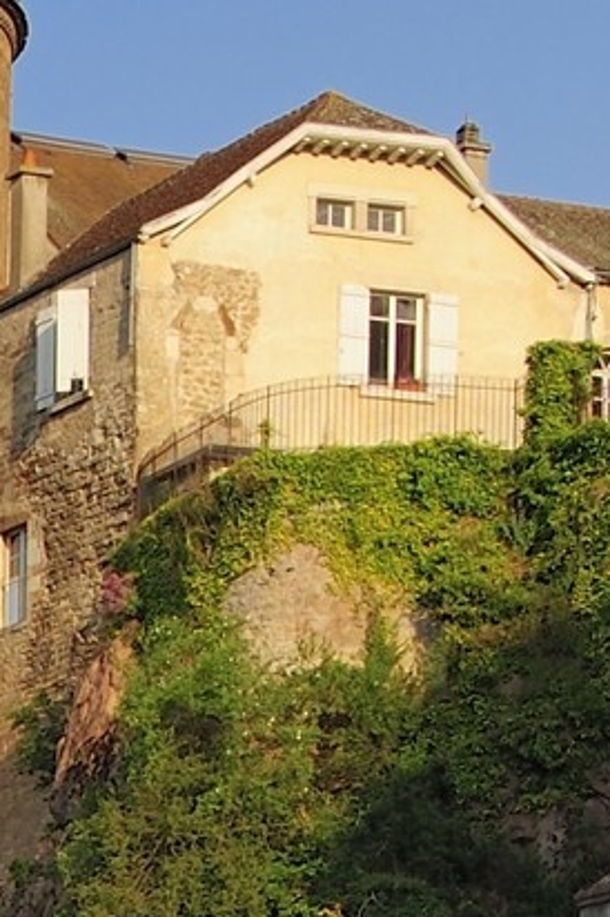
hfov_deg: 6.8
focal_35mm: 187
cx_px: -982
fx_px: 4761
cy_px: 1733
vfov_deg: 10.3
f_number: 13
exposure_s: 1/160
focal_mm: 32
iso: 200
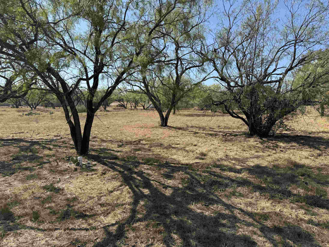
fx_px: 228
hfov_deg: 71.6
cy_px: 124
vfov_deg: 56.8
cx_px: 164
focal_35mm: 24
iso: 80
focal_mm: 6.76
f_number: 1.78
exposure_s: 1/2703
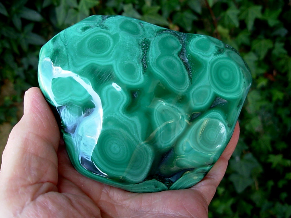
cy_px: 109
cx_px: 146
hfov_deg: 49.0
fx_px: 319
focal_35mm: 38
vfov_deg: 37.7
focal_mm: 6.3
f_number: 2.9
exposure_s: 1/39.2
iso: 50
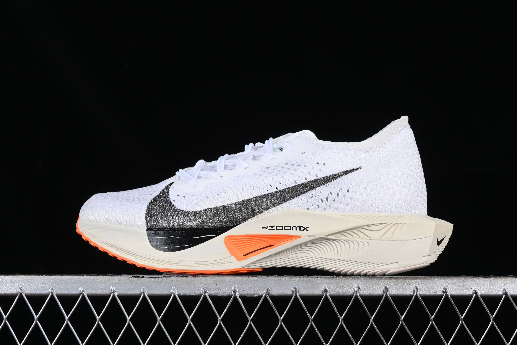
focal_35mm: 75
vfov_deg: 18.2
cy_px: 172
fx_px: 1077
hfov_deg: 27.0
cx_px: 258
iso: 160
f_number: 9
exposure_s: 1/80
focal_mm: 50
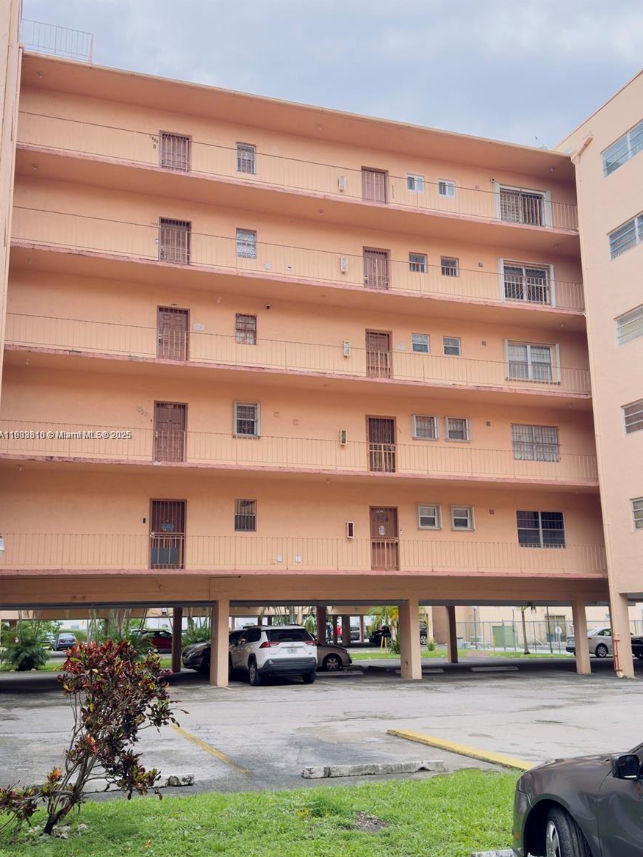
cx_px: 327
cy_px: 435
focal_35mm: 36
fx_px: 892
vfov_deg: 51.4
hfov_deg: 39.6
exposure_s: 1/3247
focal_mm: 6.76
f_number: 1.78
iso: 100
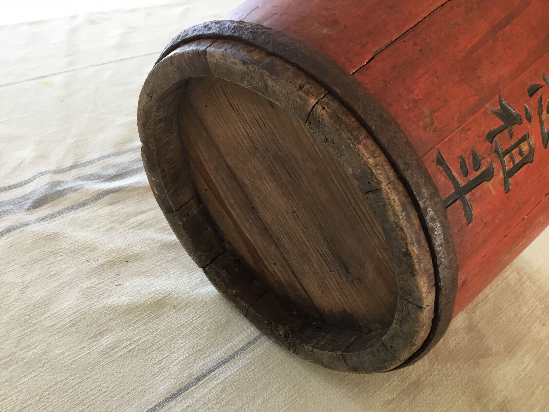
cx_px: 274
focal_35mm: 31
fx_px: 492
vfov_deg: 45.4
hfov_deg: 58.4
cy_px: 206
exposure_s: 1/33
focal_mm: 3.3
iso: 80
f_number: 2.4
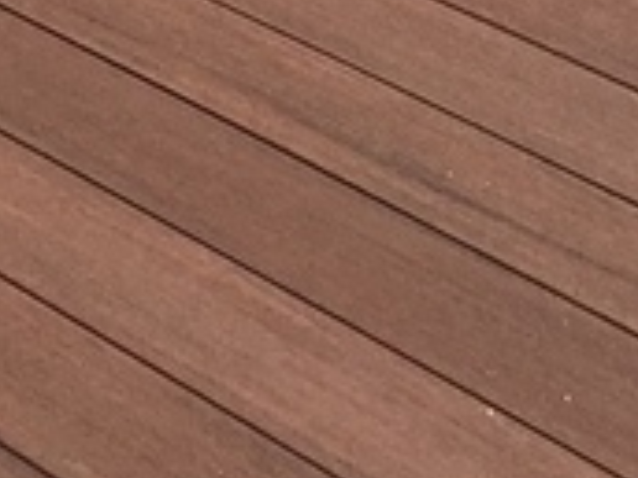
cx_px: -223
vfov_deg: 6.8
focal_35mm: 182
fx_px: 3354
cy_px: -1260
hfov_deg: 10.6
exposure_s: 1/2825
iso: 32
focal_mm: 4.15
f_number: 2.2
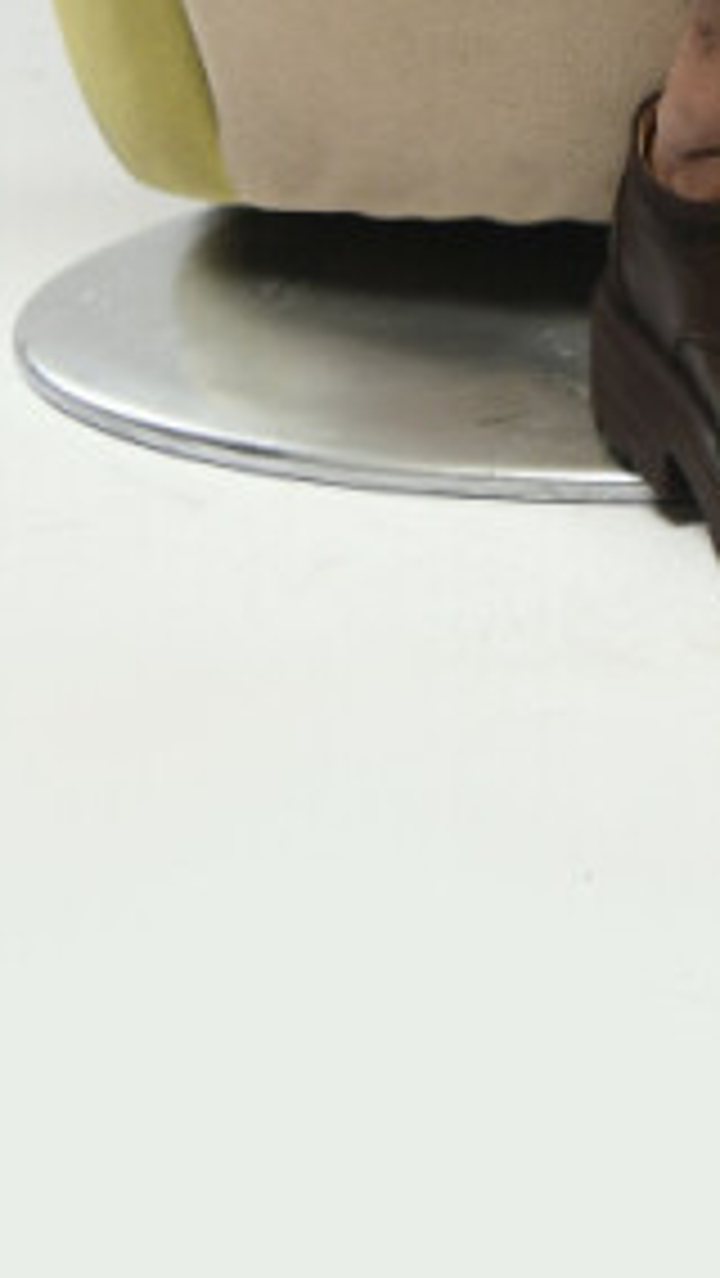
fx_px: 5695
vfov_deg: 11.8
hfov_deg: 7.1
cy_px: -1048
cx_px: 1215
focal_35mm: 168
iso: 400
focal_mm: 38
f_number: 5.6
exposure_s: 1/125
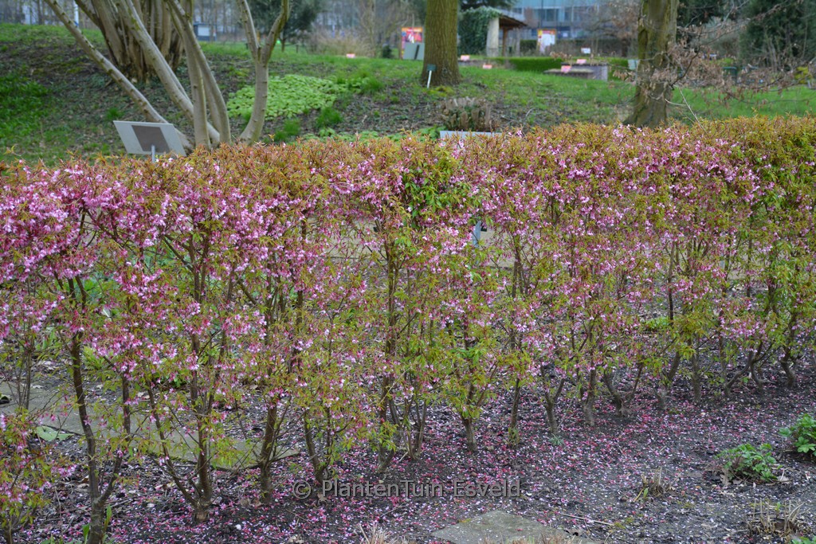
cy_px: 272
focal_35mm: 68
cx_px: 408
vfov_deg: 20.2
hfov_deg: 29.9
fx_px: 1530
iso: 200
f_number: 5.6
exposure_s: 1/125
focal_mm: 45
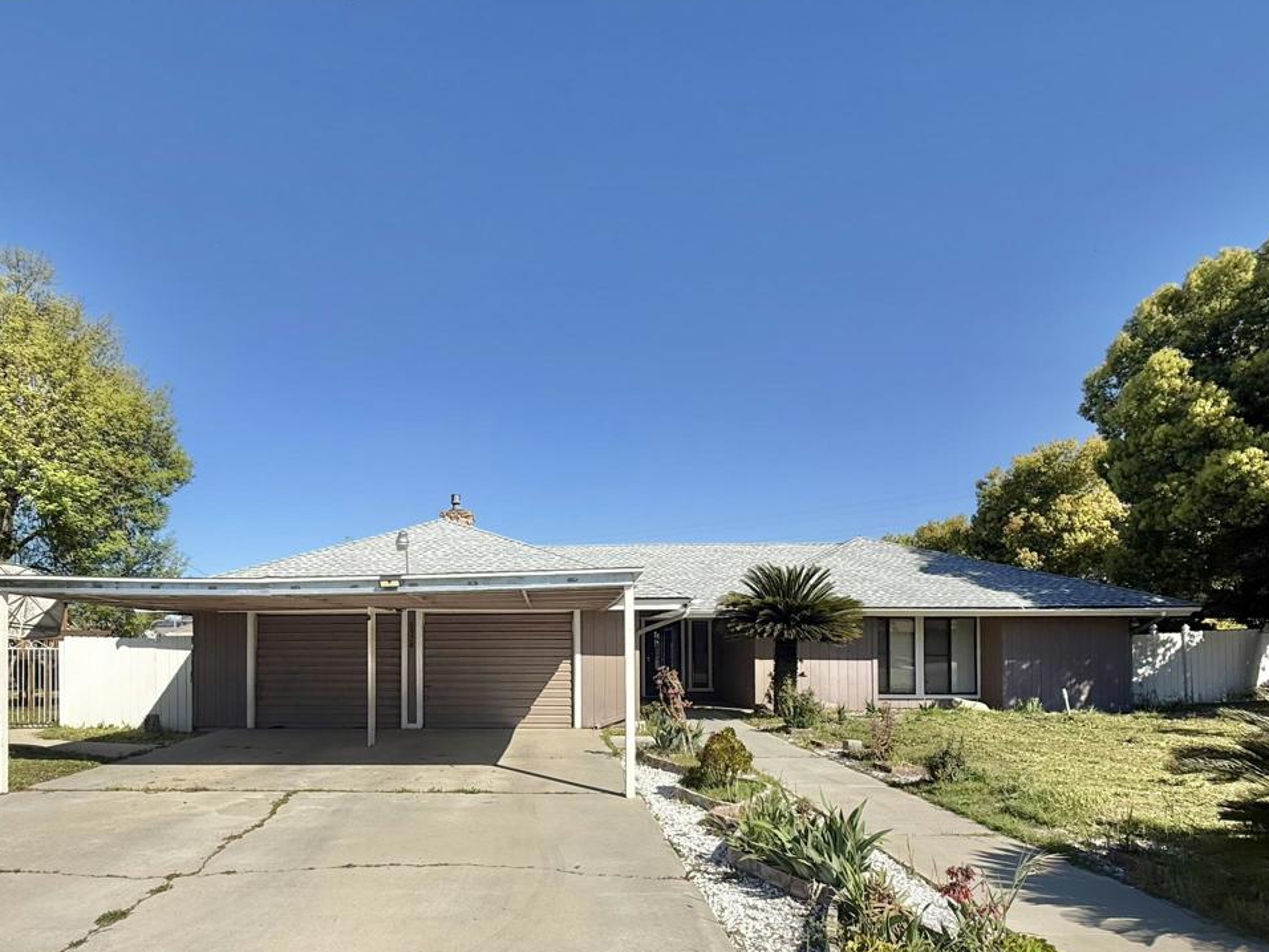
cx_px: 629
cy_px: 473
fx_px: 550
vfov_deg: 81.7
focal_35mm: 15
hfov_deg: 98.2
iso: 50
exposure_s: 1/2506
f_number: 2.2
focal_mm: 2.22
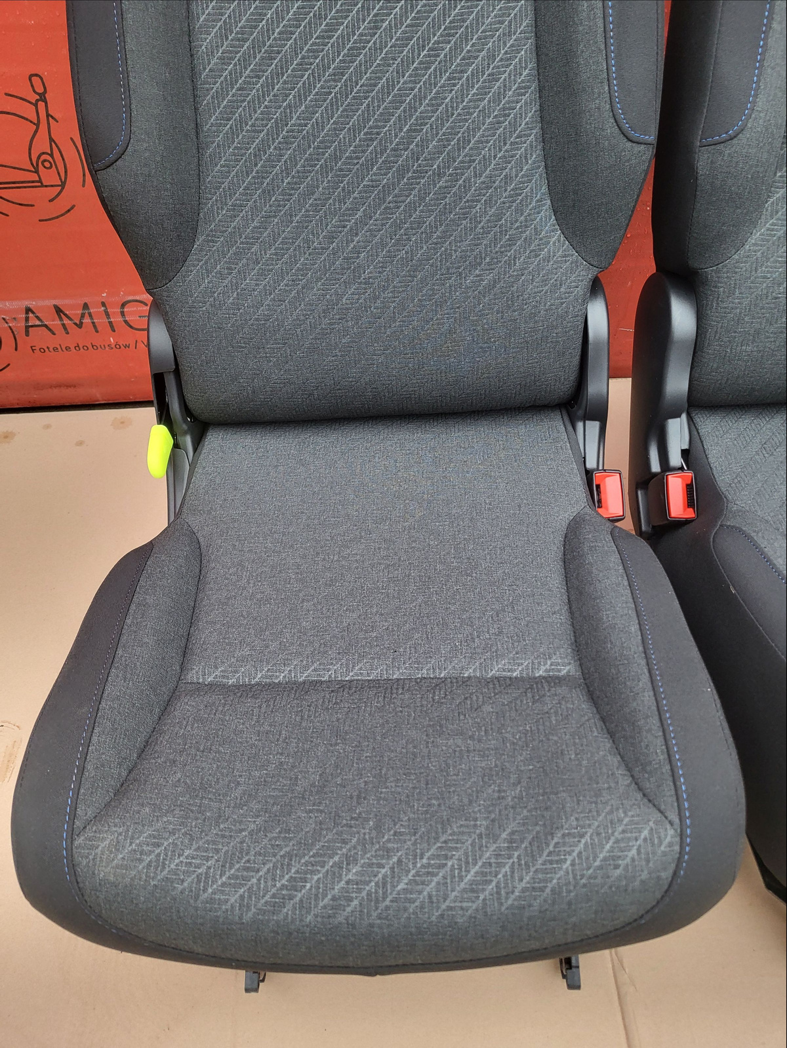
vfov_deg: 67.3
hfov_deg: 53.1
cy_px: 524
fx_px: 788
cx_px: 394
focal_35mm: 26
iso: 200
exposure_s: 1/100
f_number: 1.8
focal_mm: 5.4
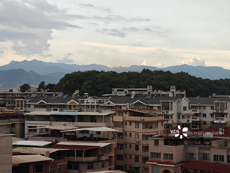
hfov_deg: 27.8
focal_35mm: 70
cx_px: 115
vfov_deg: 21.0
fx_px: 465
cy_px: 86
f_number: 2.6
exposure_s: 1/122
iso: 125
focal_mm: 13.3
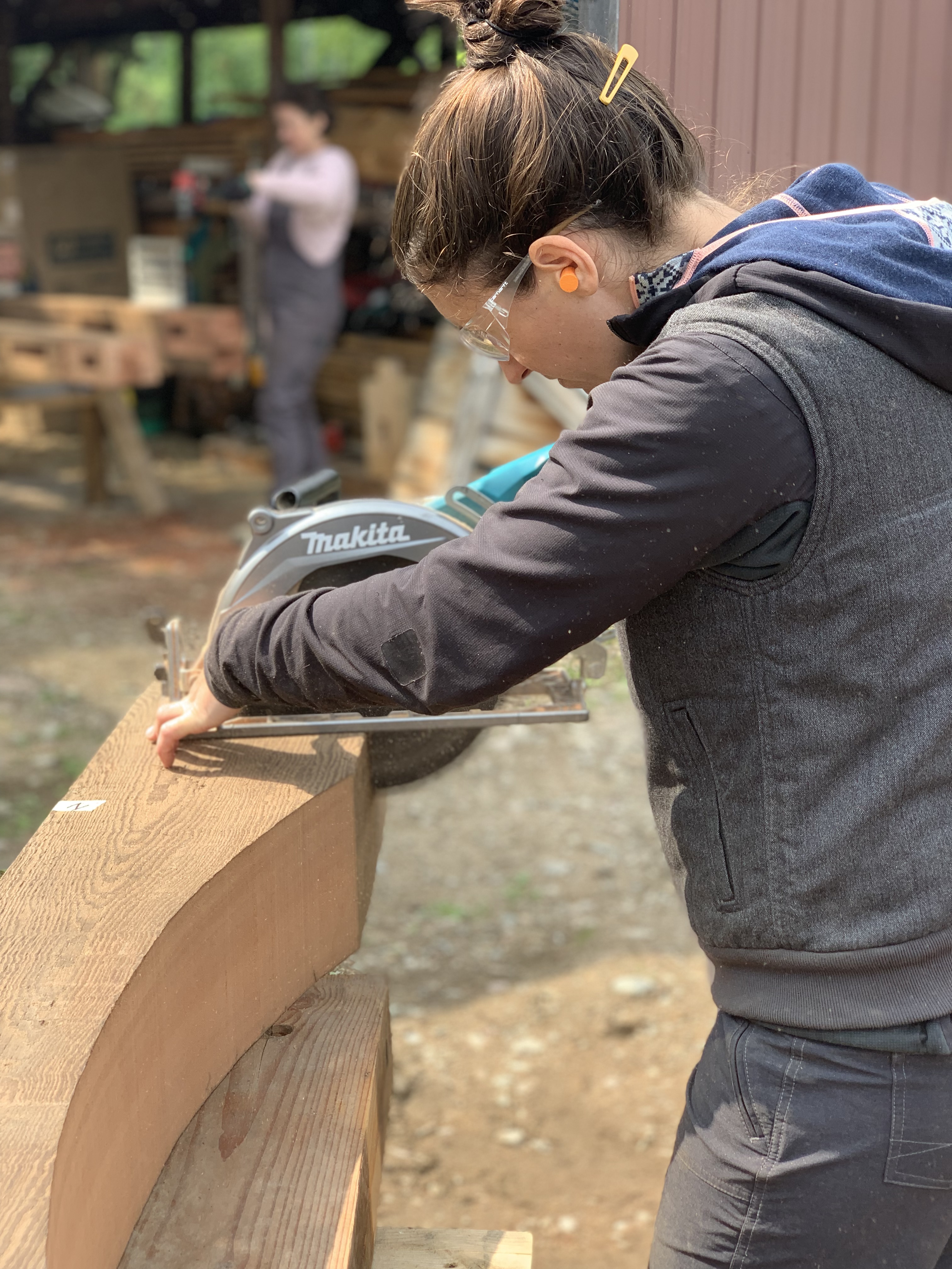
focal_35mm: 52
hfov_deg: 28.0
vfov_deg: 36.8
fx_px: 1907
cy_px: 634
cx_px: 476
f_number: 2.4
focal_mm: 6
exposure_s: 1/194
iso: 16
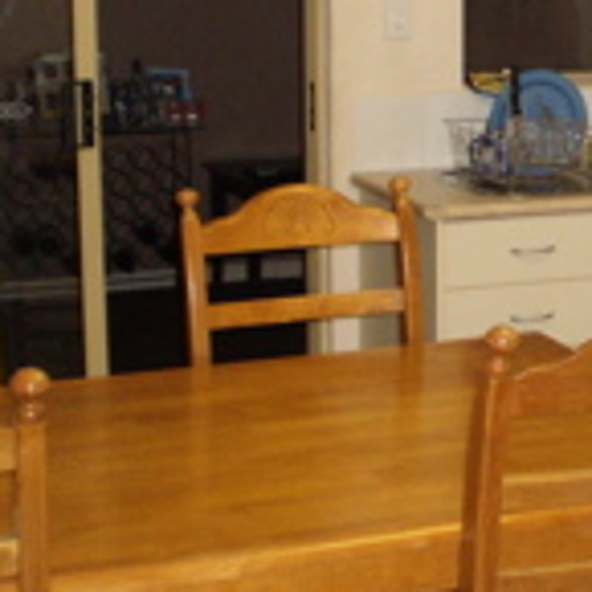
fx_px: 1703
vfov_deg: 19.6
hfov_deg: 19.0
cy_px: 188
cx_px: 633
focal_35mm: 88
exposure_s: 1/30
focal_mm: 6.3
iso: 250
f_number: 3.1
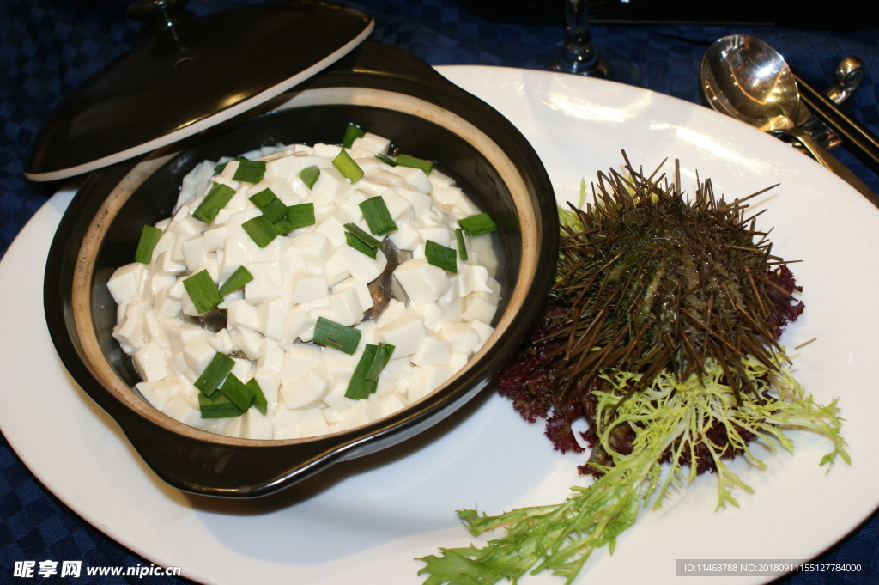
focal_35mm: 45
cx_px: 440
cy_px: 292
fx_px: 1098
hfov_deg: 43.6
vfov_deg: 29.8
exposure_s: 1/80
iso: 400
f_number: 5.6
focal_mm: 30
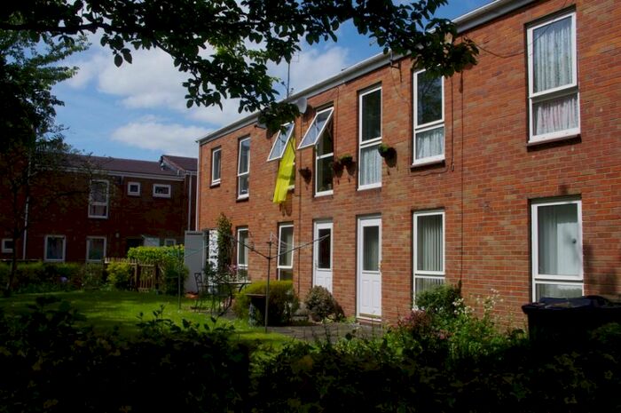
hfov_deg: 55.9
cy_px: 206
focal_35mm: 34
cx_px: 310
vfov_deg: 38.8
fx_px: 586
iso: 800
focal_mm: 23.13
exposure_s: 1/640
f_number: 14
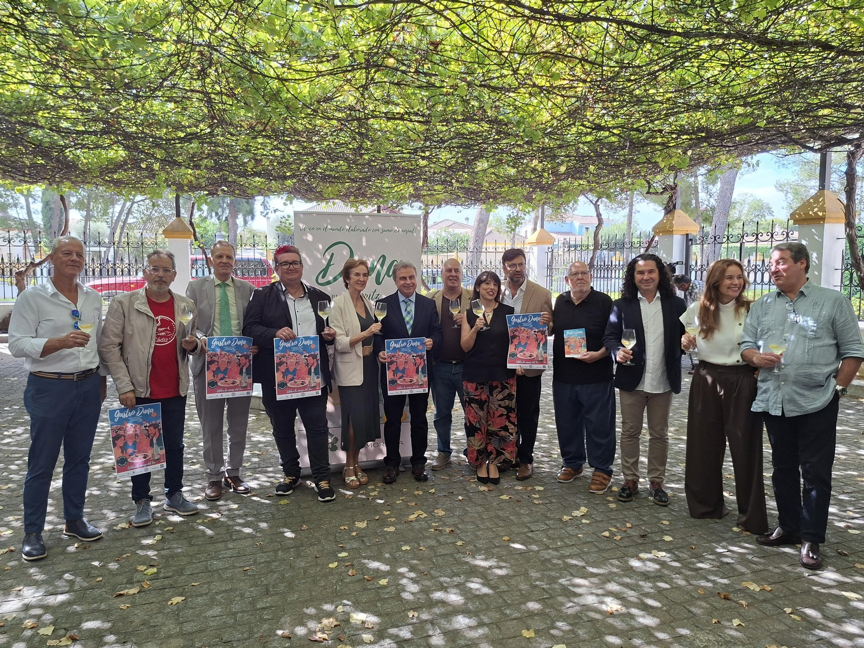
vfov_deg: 58.9
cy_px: 324
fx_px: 574
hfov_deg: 73.9
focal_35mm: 23
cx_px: 432
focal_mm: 5.54
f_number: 1.8
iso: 50
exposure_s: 1/153
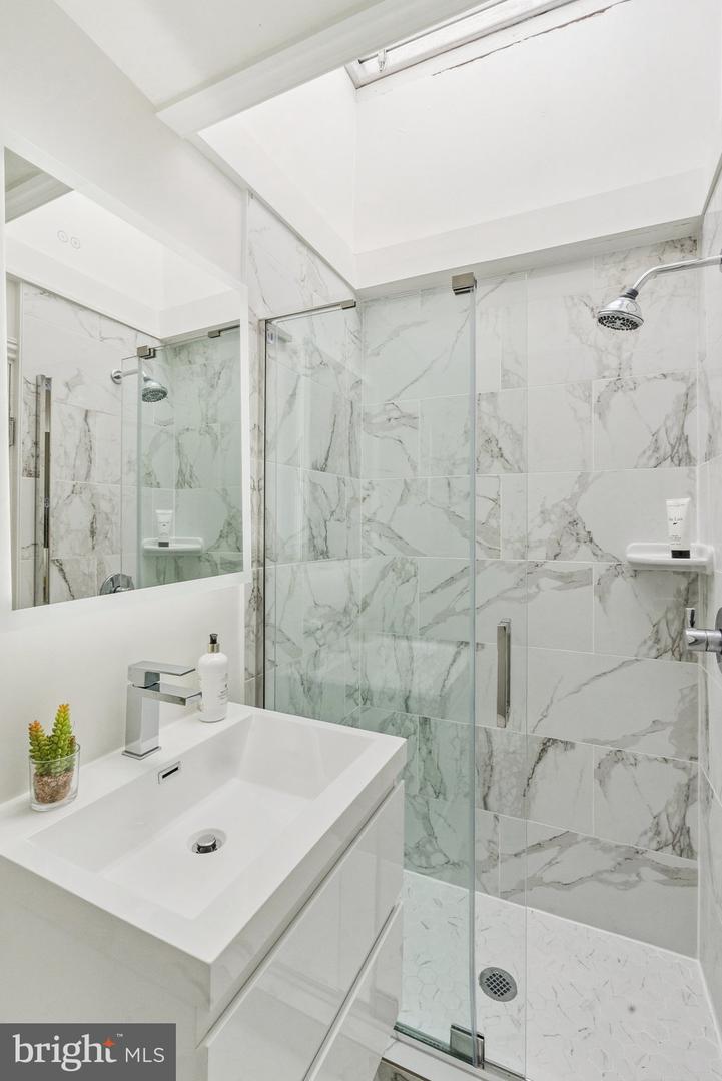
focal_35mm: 16
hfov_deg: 73.8
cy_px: 540
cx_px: 361
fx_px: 481
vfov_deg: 96.7
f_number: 16
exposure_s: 1/125
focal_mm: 16
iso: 1600
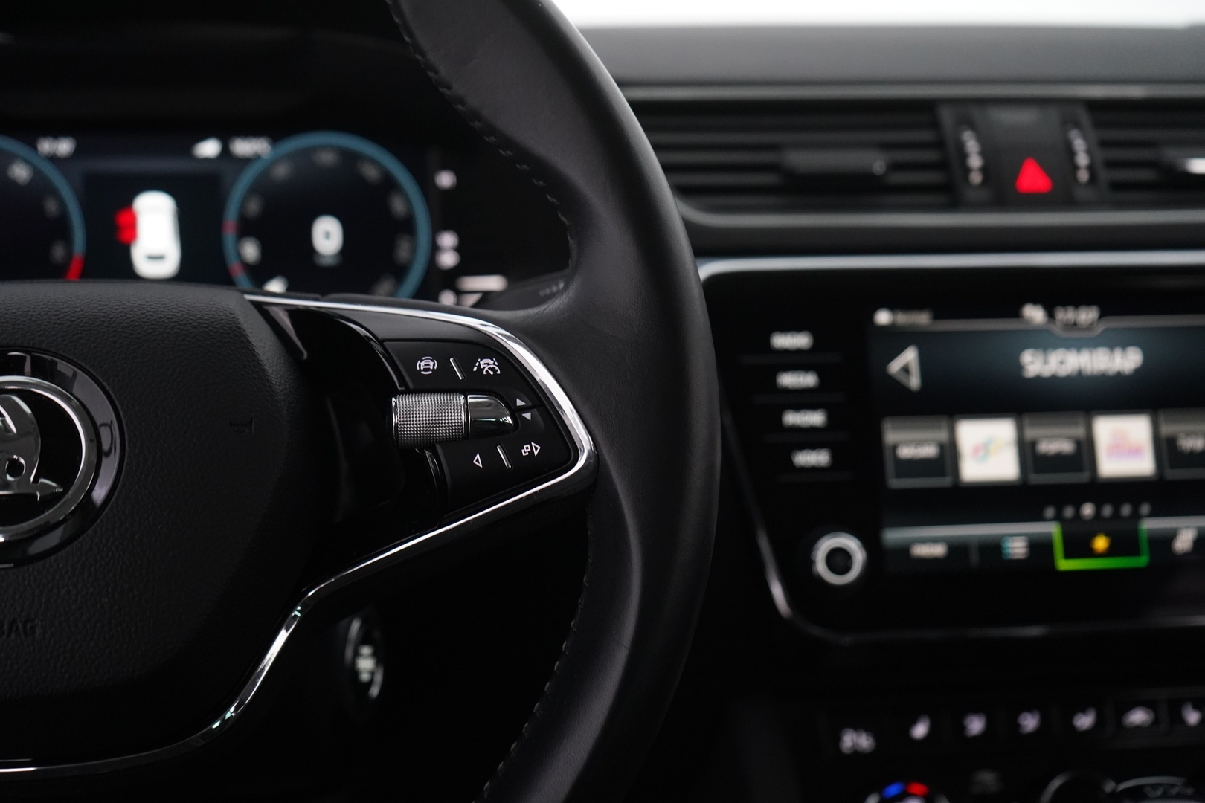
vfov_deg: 28.6
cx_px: 602
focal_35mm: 47
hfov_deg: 41.9
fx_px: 1573
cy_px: 402
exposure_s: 1/60
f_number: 4.5
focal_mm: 47
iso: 4000
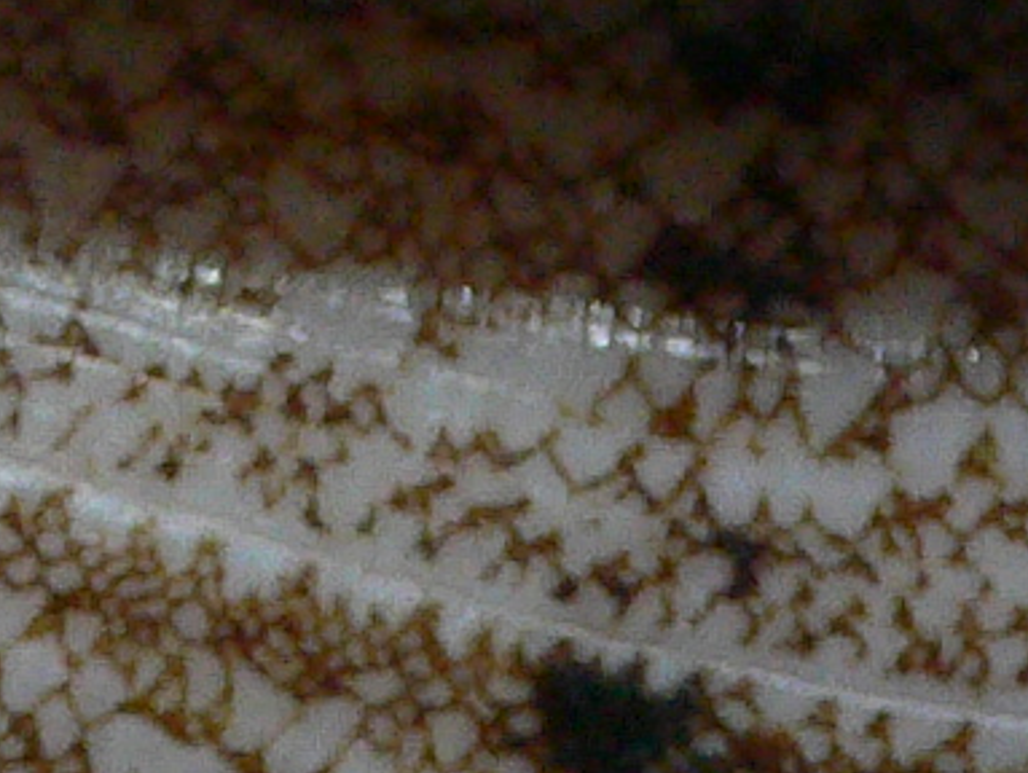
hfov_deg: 10.7
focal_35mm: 184
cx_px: 542
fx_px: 5469
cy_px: -1033
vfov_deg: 7.6
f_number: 2.8
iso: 200
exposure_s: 1/50
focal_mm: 4.6
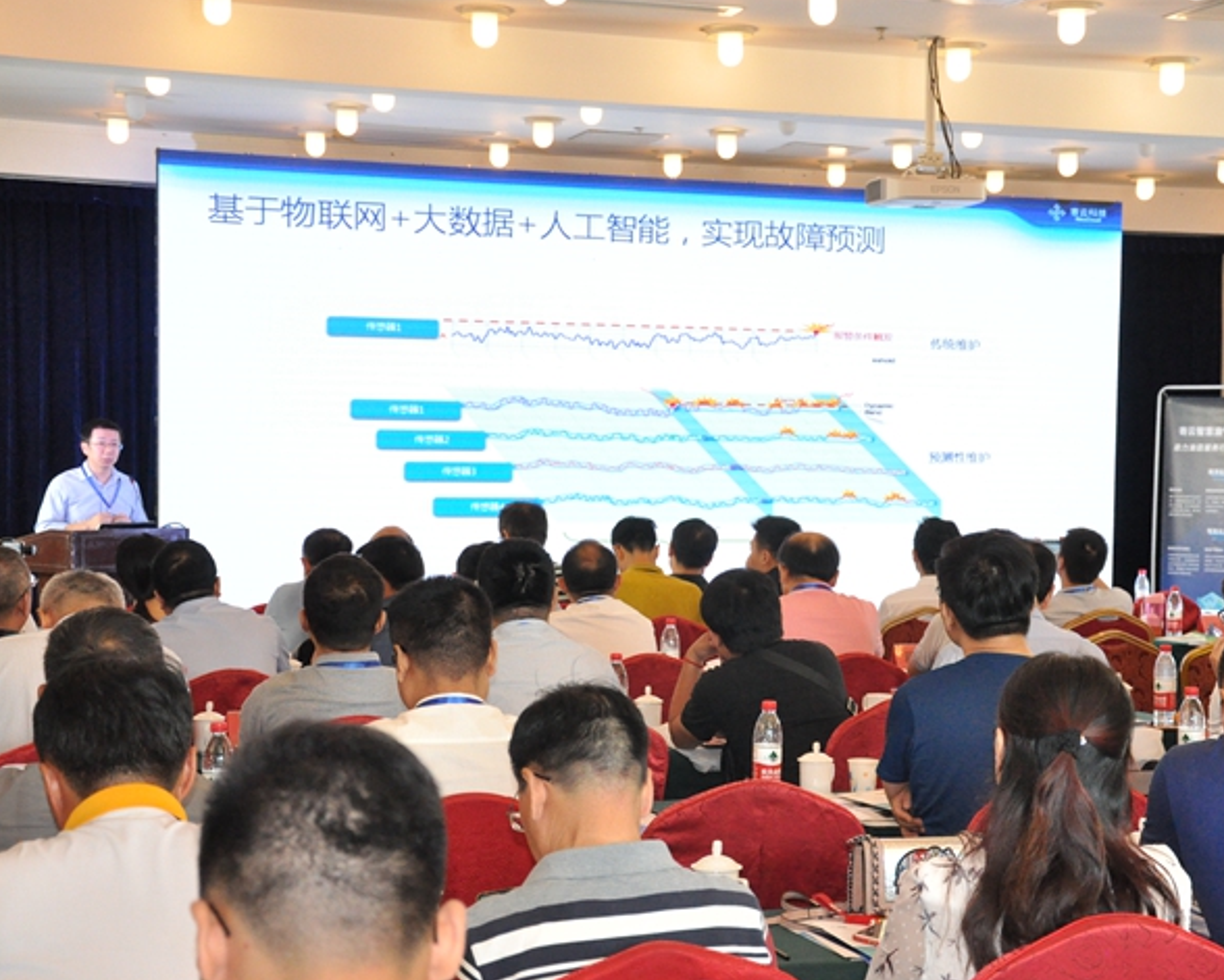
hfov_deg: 29.1
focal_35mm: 65
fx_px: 2356
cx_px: 735
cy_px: 515
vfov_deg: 23.5
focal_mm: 34
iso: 2000
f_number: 4.5
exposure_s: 1/200
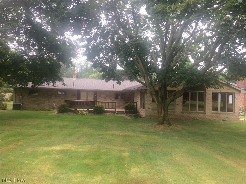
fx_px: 206
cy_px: 92
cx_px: 123
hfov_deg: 61.7
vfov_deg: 48.2
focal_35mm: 29
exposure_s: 1/230
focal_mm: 4.15
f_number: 2.2
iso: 32
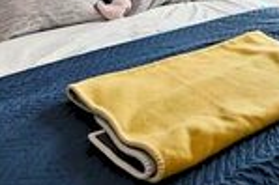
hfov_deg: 29.1
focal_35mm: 66
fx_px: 511
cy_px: -132
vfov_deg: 17.4
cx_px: 262
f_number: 5.6
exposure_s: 1/100
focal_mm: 14
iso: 320
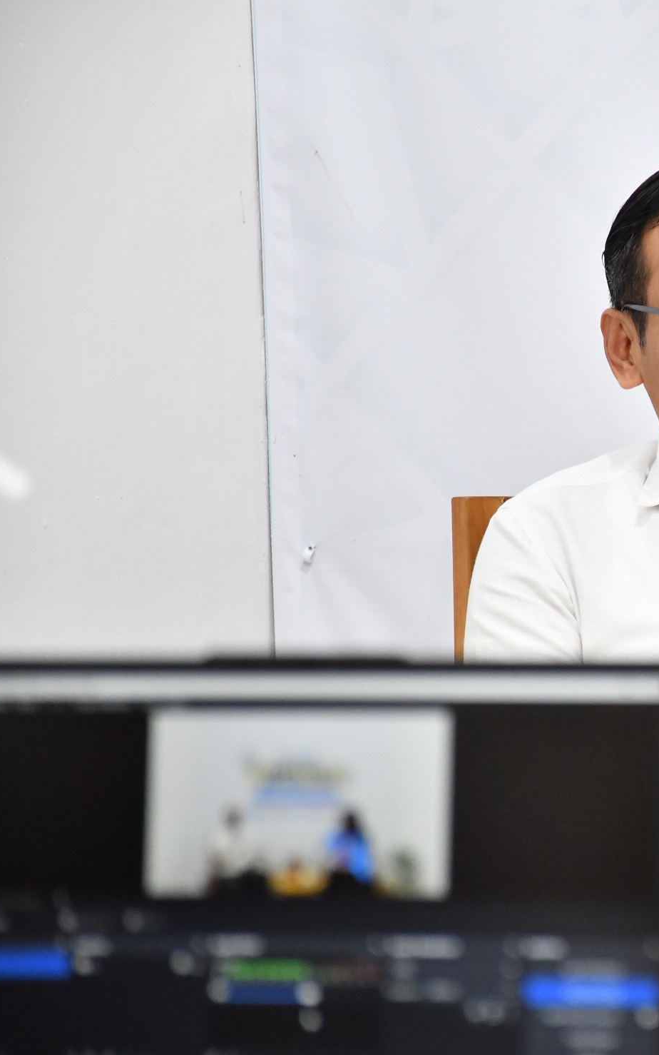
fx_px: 7412
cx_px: 785
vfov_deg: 8.1
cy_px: 529
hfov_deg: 5.1
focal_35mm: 258
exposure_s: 1/50
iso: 3200
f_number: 5.6
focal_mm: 112
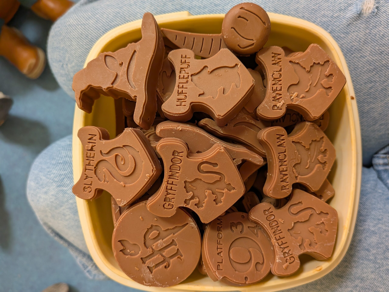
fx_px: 270
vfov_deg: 56.8
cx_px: 194
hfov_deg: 71.6
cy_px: 146
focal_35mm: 24
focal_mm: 4.53
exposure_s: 1/33.3
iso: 84
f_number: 1.7
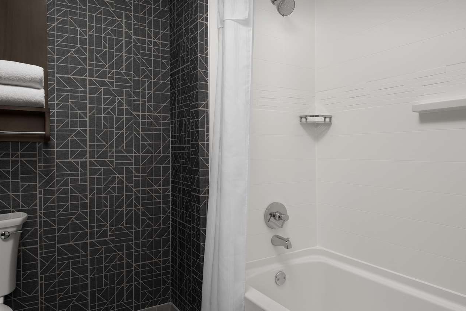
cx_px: 261
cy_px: 159
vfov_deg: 49.5
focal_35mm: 26
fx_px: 337
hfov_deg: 69.1
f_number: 11
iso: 400
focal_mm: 22
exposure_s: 1/250
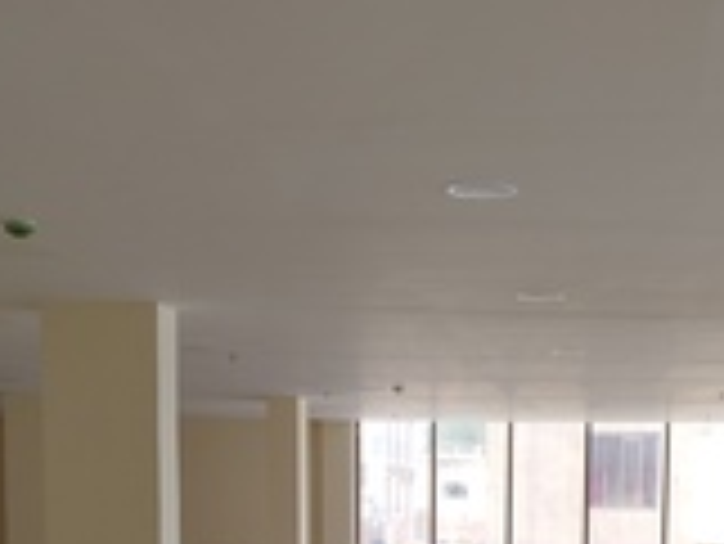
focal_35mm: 68
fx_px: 1423
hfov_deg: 28.4
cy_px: 654
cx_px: 465
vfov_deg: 20.3
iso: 64
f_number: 1.7
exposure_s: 1/100
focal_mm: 5.31
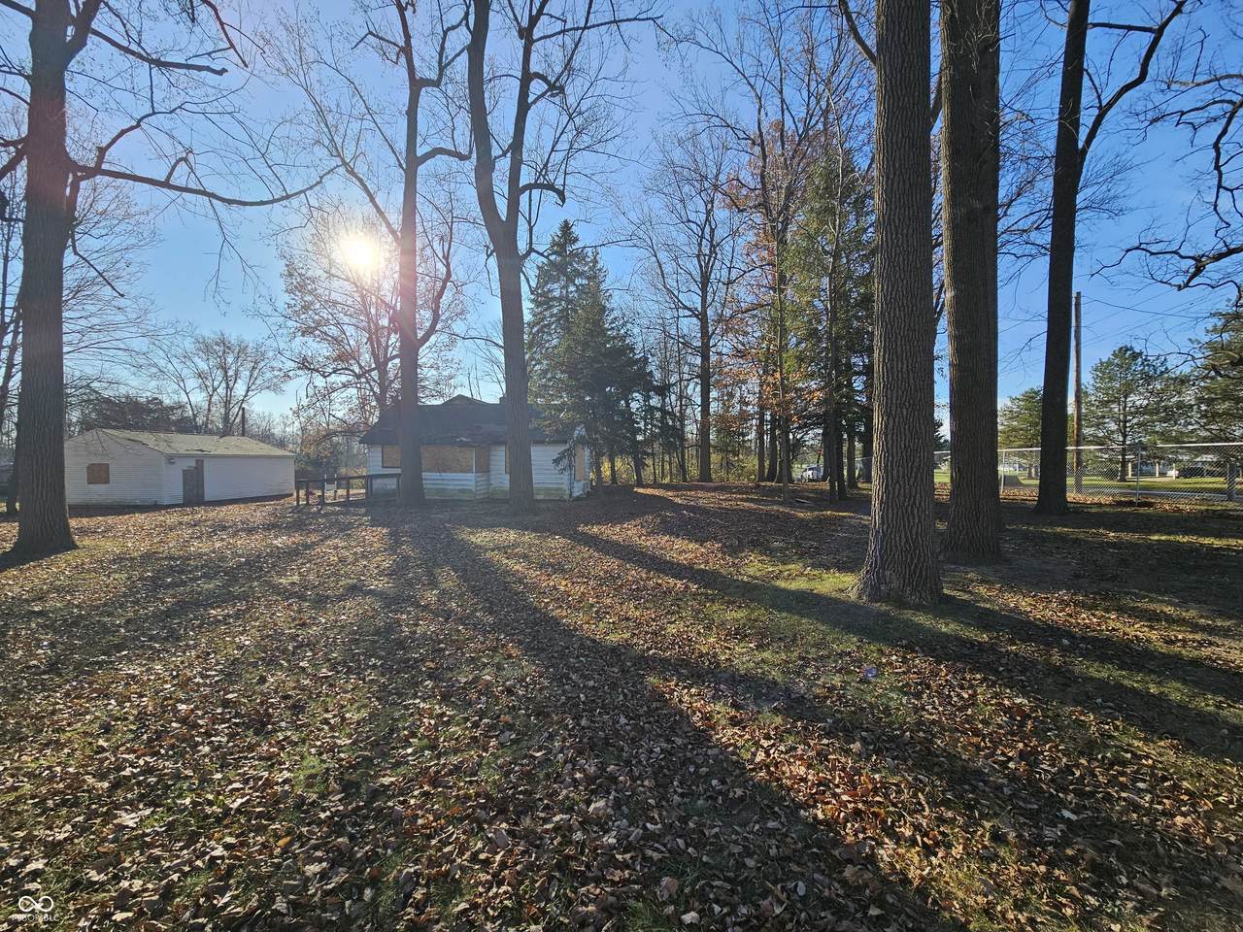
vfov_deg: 89.9
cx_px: 622
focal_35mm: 13
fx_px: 467
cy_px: 466
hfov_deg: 106.2
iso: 50
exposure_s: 1/1218
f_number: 2.2
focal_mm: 2.2
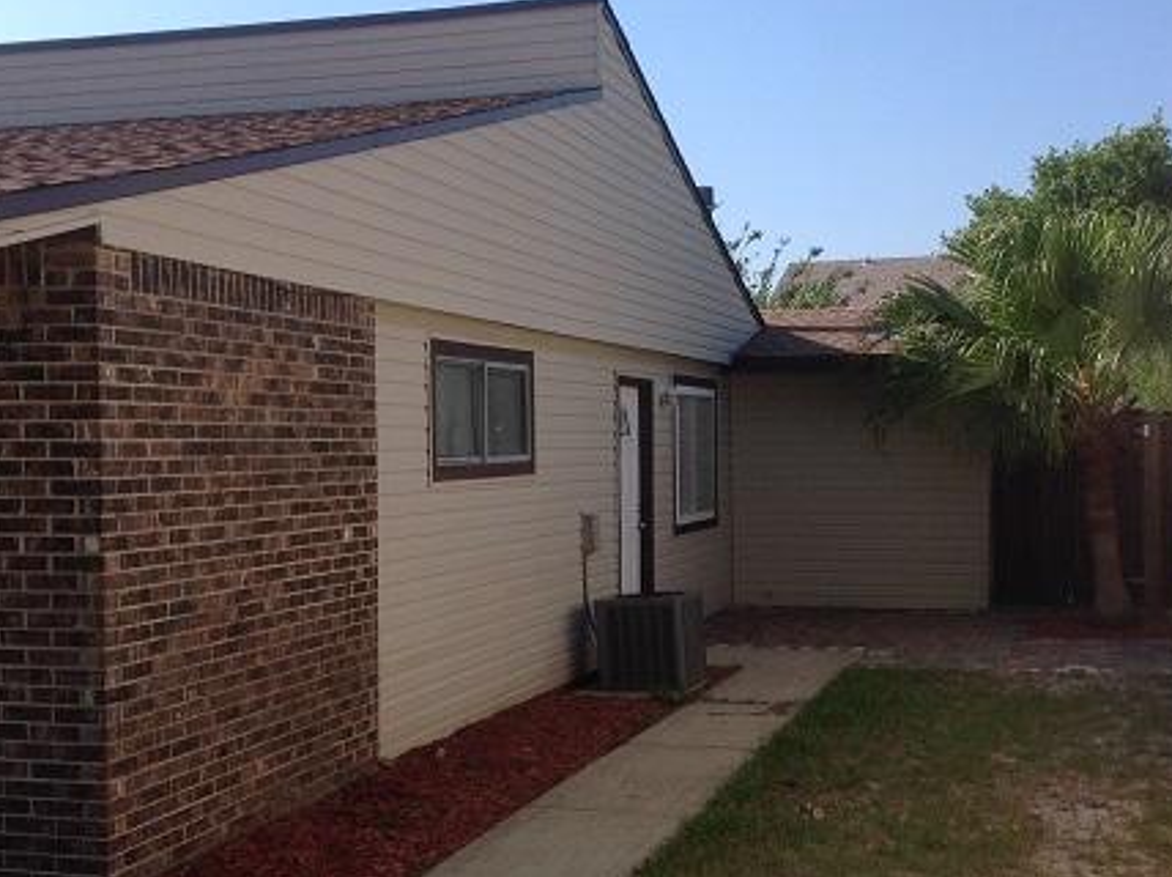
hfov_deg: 36.2
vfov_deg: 27.4
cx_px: 608
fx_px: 1792
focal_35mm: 53
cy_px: 499
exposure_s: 1/1439
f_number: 2.4
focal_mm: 4.28
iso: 50
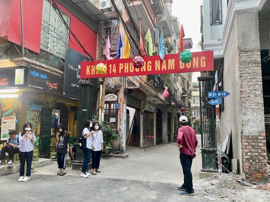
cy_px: 101
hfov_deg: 67.3
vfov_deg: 53.1
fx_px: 203
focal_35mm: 26
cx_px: 135
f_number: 1.8
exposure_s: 1/60
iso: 320
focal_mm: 4.25
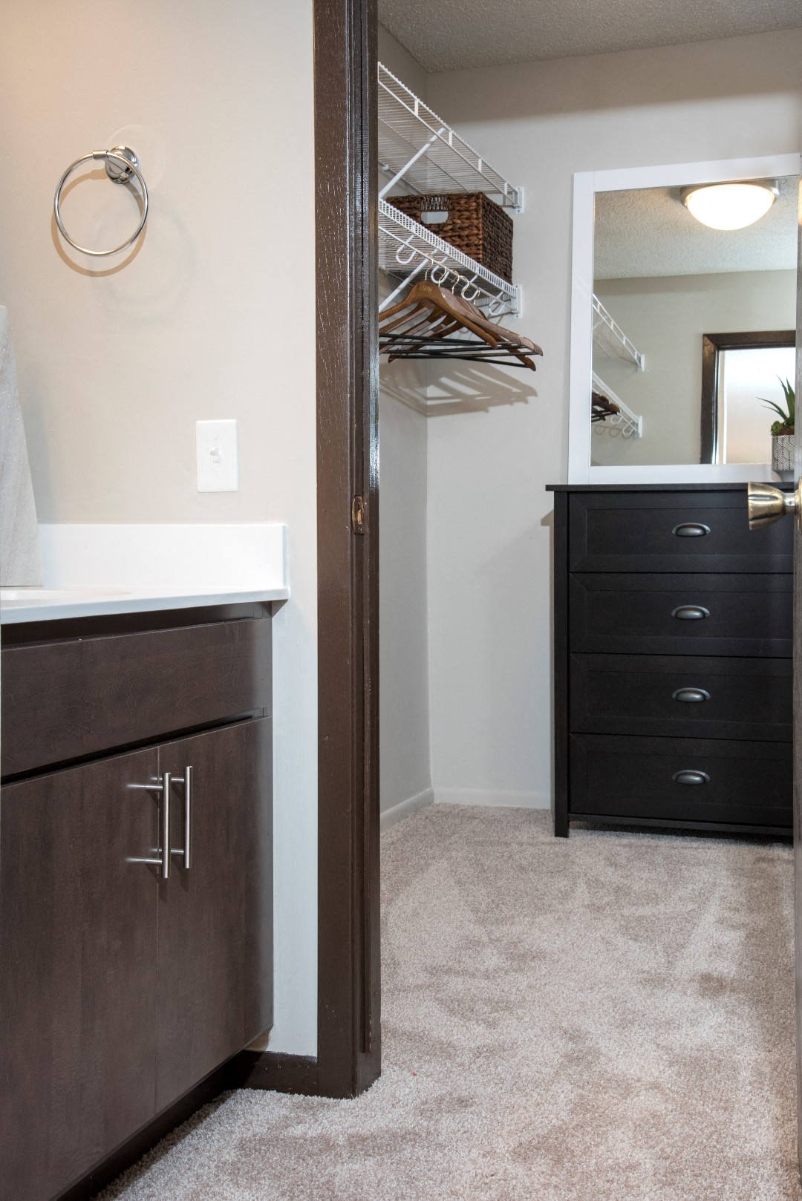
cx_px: 401
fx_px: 1536
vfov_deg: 42.7
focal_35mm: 46
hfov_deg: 29.3
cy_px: 600
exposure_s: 1/30
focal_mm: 46
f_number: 11
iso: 800
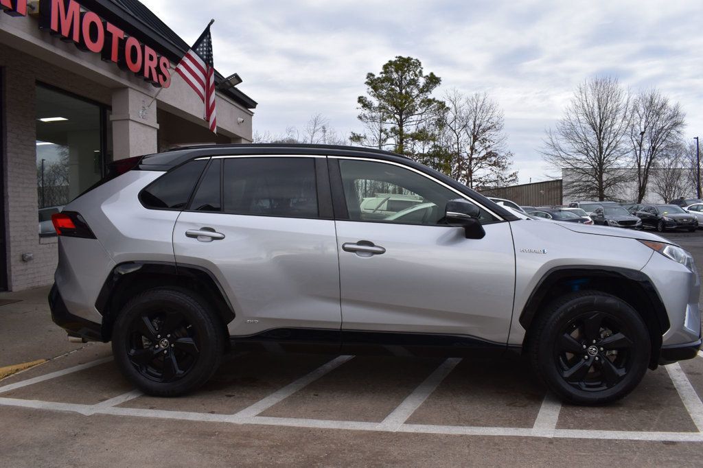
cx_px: 352
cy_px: 234
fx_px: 527
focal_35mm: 27
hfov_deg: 67.4
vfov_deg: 47.9
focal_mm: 18
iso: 400
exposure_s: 1/400
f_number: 11
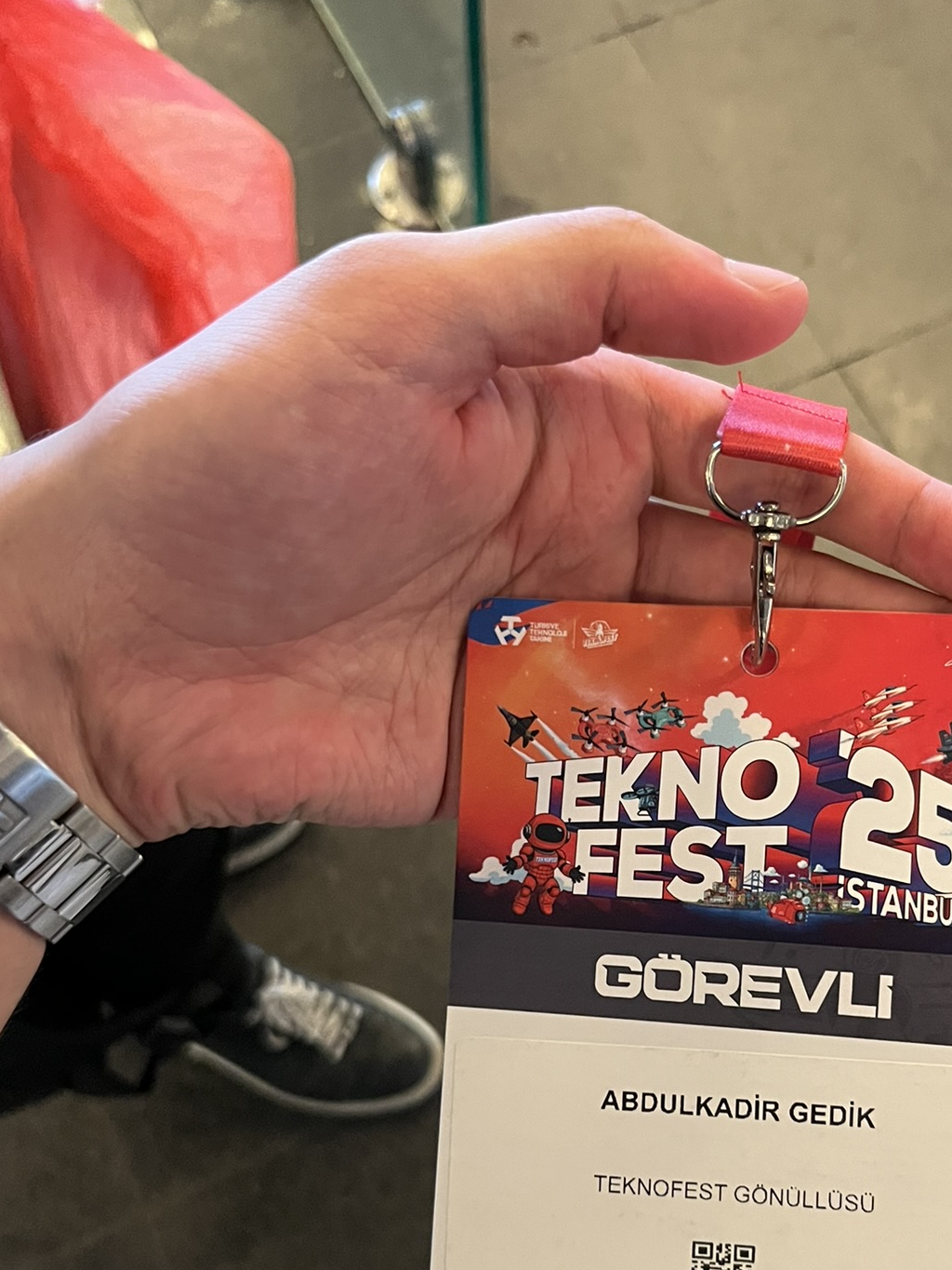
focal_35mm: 39
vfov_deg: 46.8
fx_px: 1430
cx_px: 624
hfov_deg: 36.5
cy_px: 888
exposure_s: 1/33
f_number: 1.6
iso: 500
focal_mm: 5.1
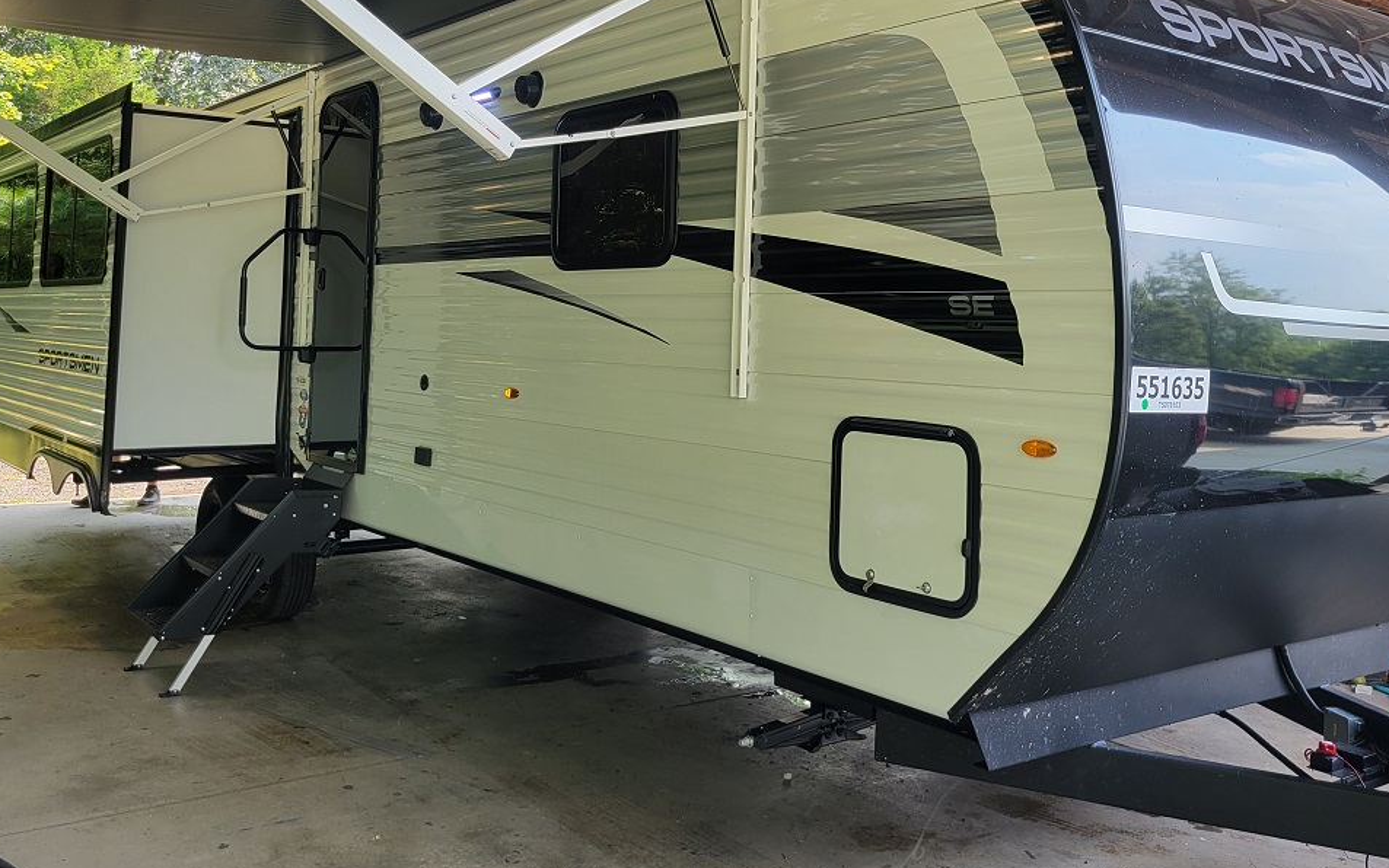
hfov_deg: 55.3
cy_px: 280
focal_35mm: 35
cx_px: 719
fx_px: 1325
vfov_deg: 35.9
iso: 40
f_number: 1.8
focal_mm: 5.4
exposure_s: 1/180
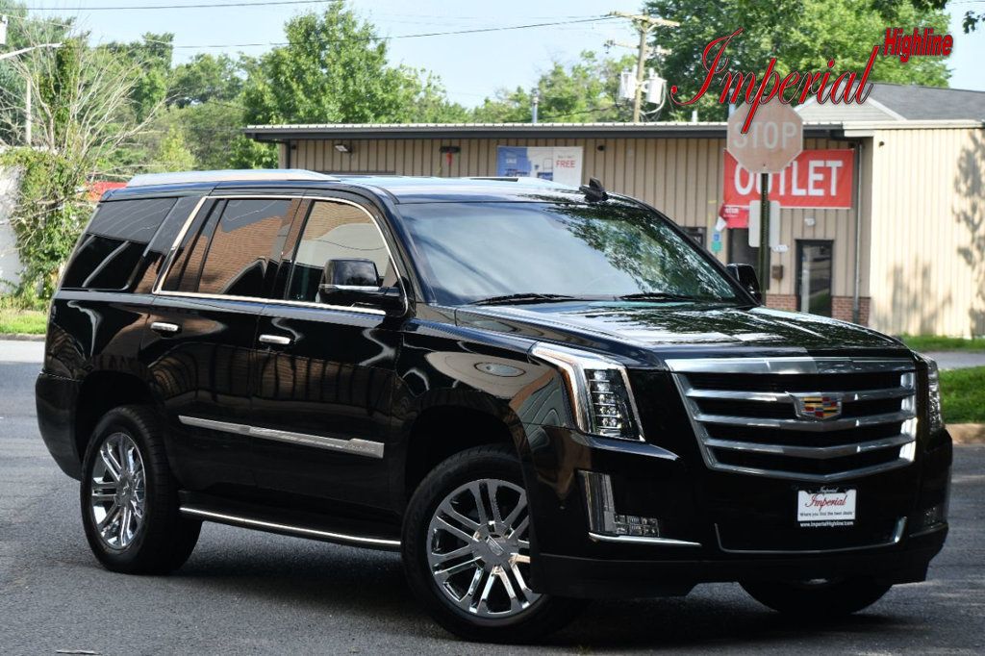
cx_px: 492
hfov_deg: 16.7
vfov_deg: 11.1
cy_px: 328
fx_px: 3364
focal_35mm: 123
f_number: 7.1
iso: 200
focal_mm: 82
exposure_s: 1/250
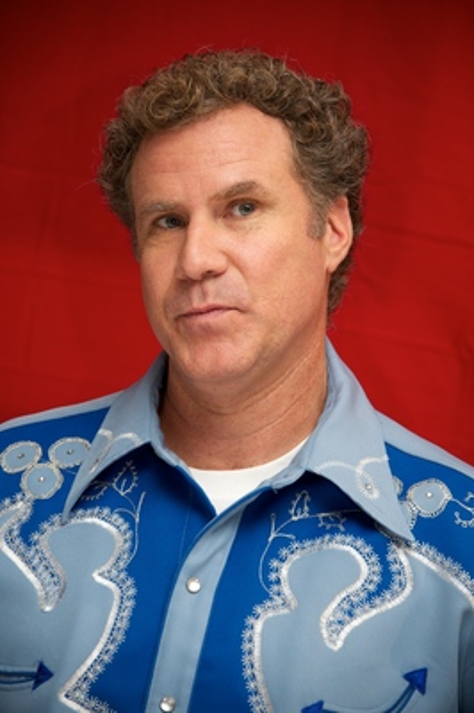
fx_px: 3561
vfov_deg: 11.4
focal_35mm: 180
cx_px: 237
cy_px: 356
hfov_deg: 7.6
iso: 640
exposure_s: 1/60
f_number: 5.6
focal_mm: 180
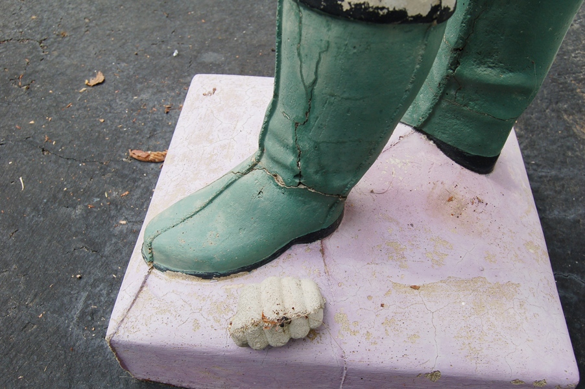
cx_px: 292
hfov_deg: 55.1
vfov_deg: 38.3
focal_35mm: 34
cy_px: 194
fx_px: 560
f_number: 7.1
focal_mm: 23
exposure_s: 1/200
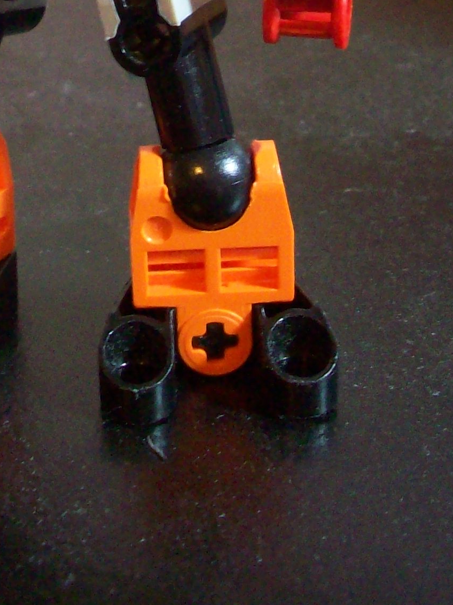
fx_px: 1745
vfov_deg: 18.3
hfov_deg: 14.6
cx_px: 34
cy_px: -187
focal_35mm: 100
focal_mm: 6.2
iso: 164
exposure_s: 1/8
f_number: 2.8
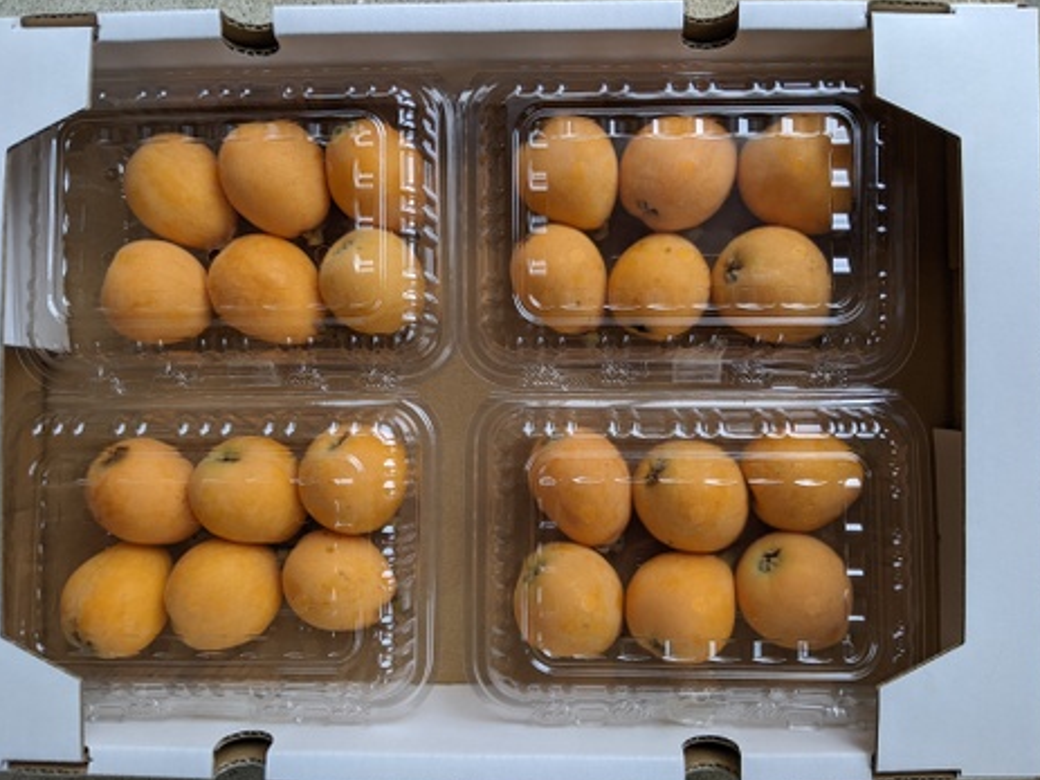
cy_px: 387
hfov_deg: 63.5
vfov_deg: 49.7
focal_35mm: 28
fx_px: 841
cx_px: 514
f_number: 1.8
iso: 58
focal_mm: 4.44
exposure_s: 1/120
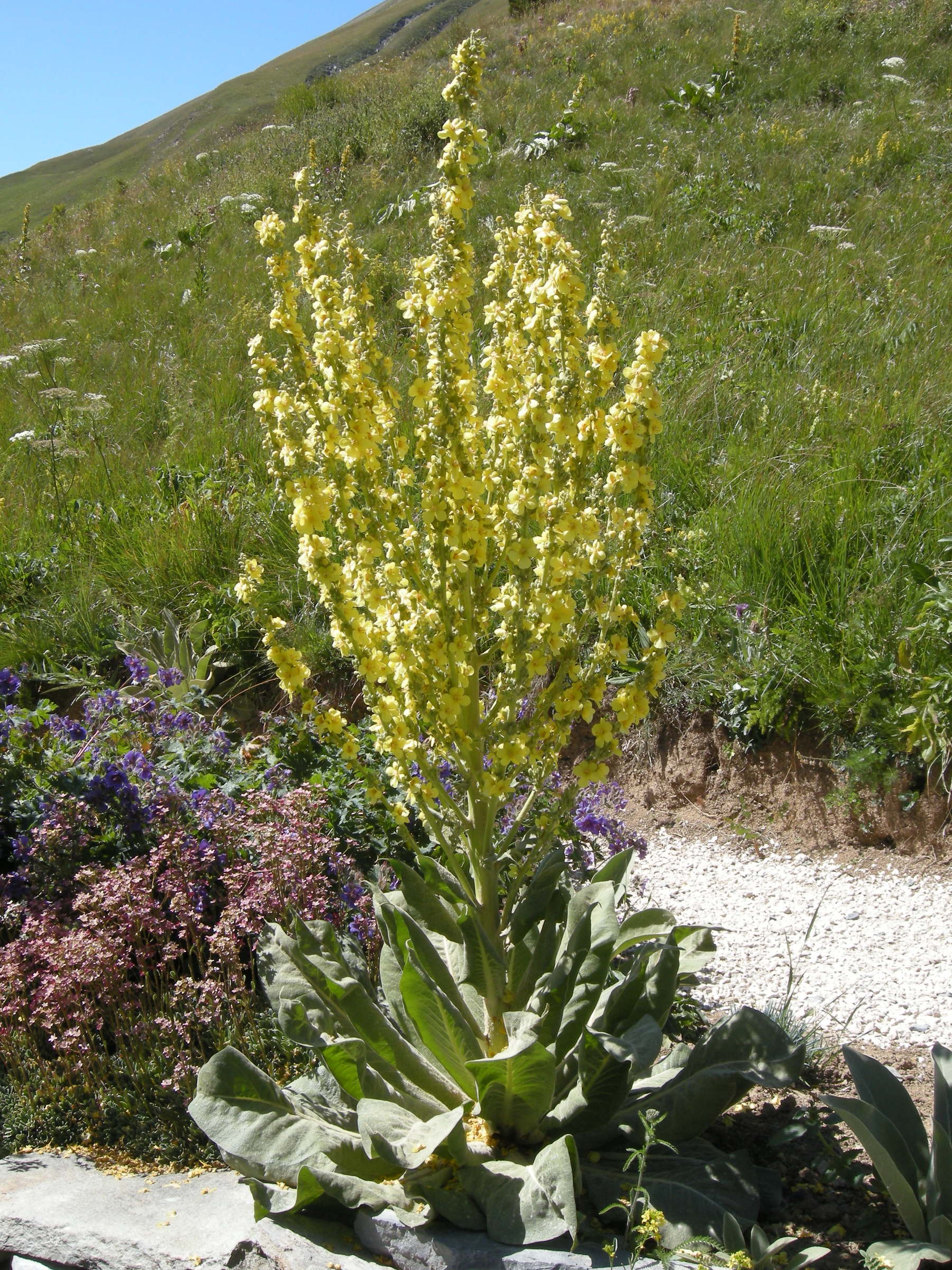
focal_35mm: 35
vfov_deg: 52.6
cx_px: 476
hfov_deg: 40.7
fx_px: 1283
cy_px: 635
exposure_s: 1/195
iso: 64
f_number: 5.4
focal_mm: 7.5
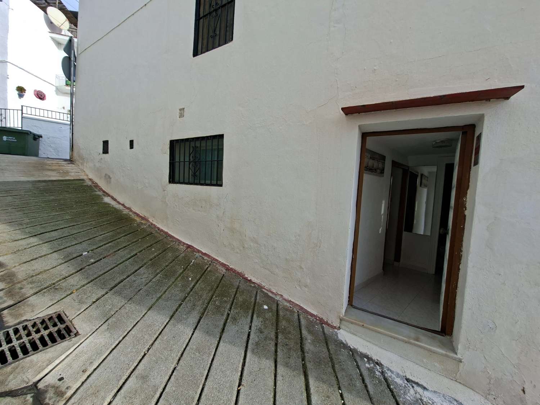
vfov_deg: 89.9
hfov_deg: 106.2
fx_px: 203
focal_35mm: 13
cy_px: 202
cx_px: 270
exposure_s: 1/371
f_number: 2.2
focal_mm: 1.74
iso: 40
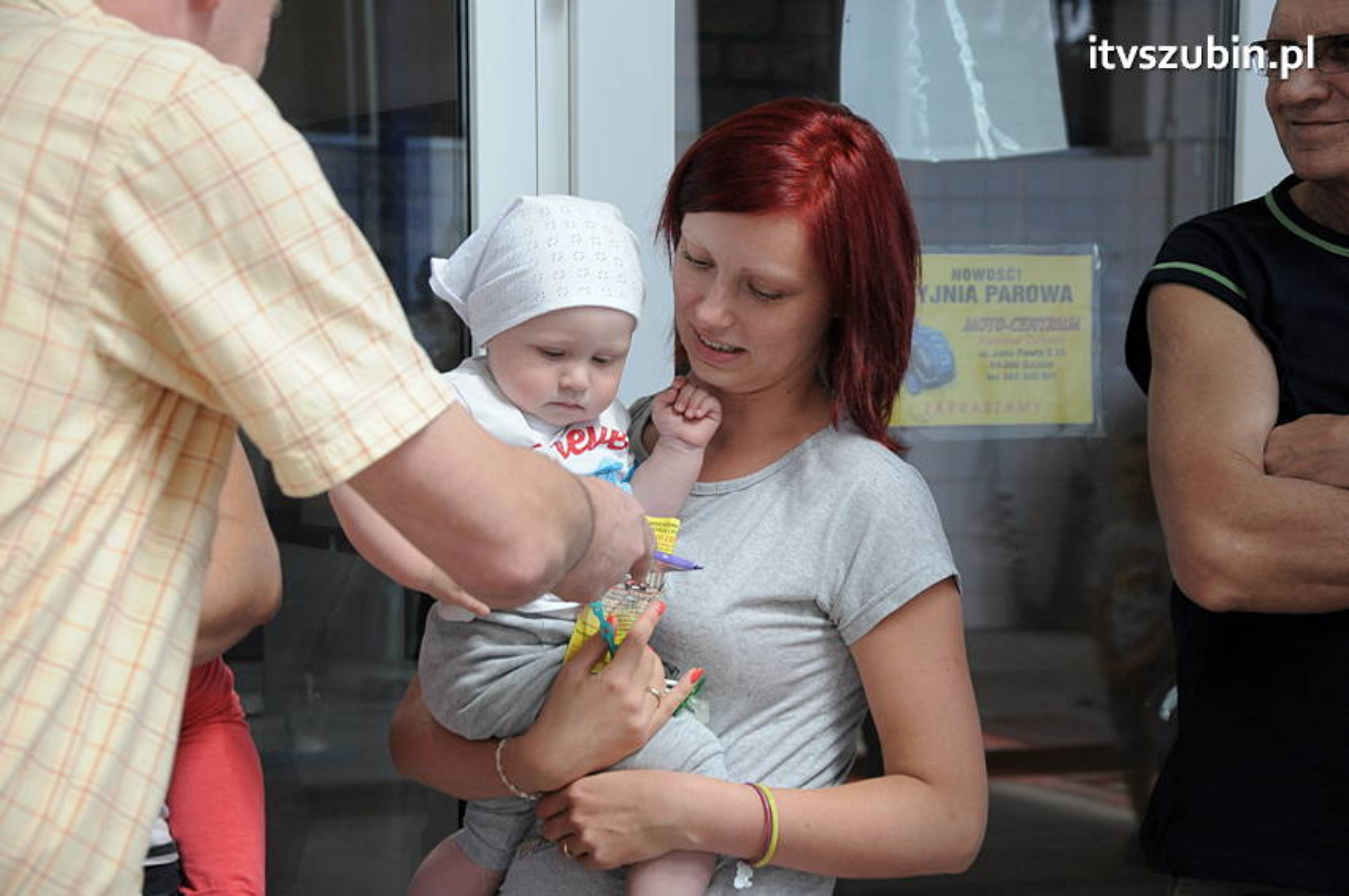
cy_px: 448
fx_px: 3481
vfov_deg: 14.7
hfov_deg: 21.9
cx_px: 674
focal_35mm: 93
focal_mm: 62
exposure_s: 1/160
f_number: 5.6
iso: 800
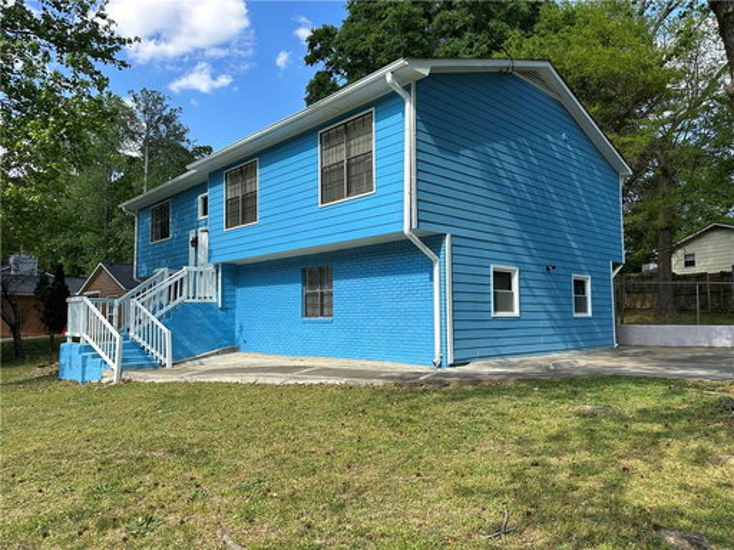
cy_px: 275
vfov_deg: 56.8
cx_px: 367
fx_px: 509
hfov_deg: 71.6
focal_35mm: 24
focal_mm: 6.86
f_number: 1.78
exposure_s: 1/1812
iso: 80
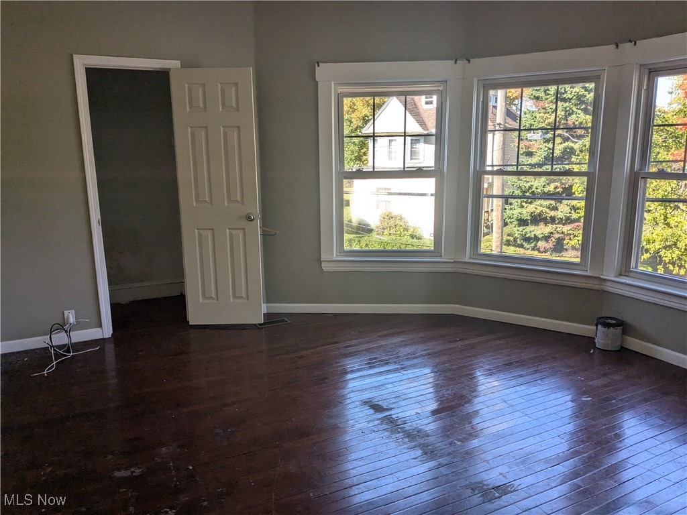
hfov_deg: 65.3
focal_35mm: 27
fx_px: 536
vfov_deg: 51.4
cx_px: 344
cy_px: 258
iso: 50
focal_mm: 4.38
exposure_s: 1/266
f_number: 1.73
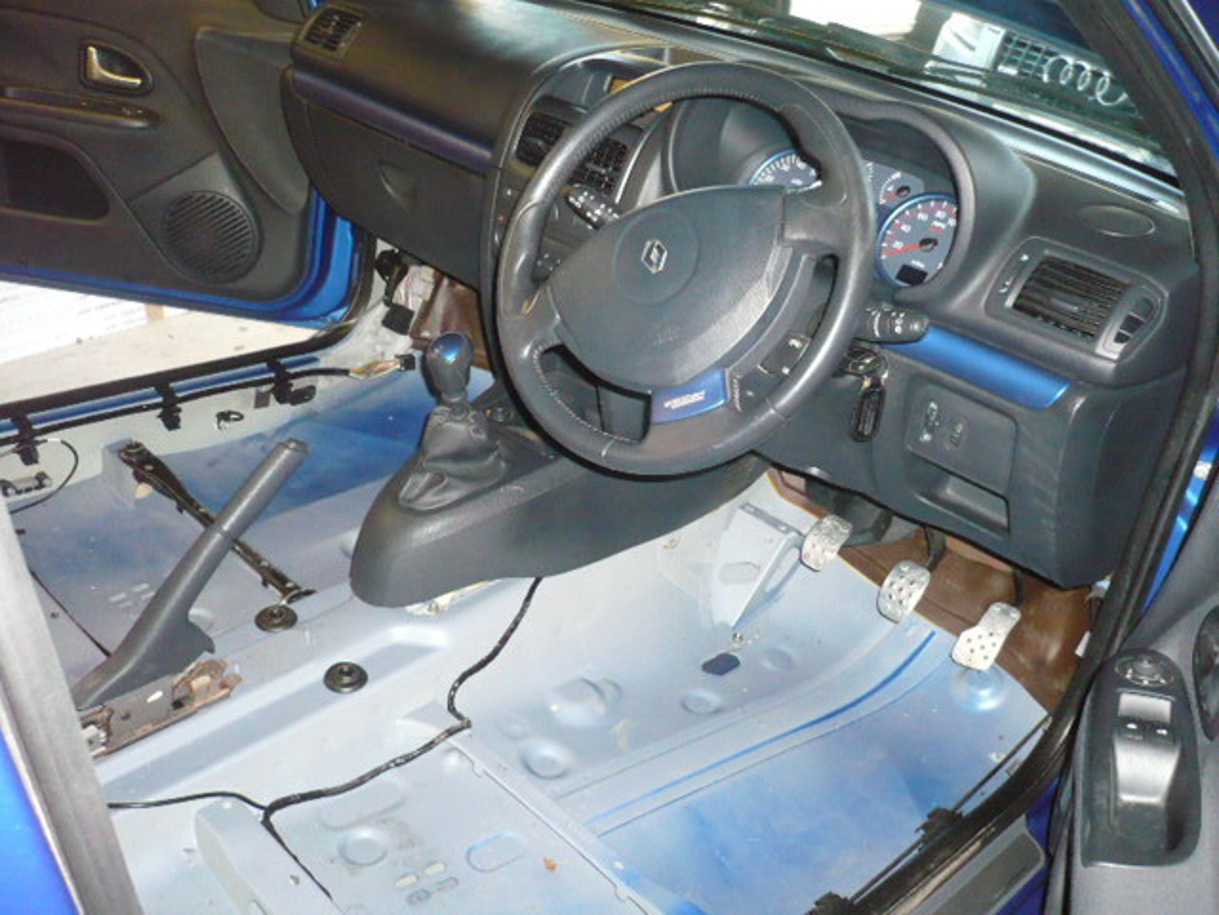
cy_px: 458
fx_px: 1233
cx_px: 610
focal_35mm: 35
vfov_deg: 40.7
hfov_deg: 52.6
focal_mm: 5.8
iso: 500
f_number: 2.8
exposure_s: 1/30
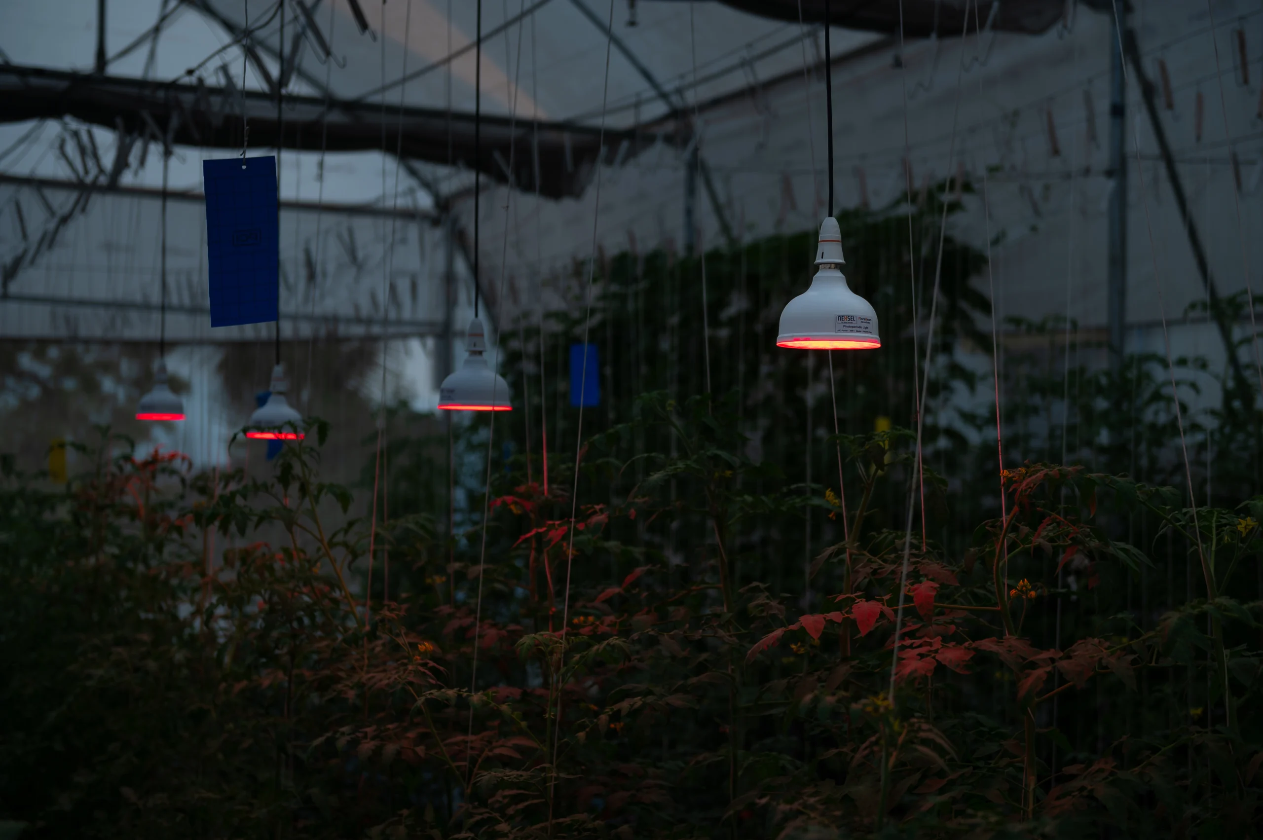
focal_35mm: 50
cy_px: 420
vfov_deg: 27.0
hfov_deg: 39.6
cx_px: 632
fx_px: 1753
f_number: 2.8
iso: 50
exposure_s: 1/320
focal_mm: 50
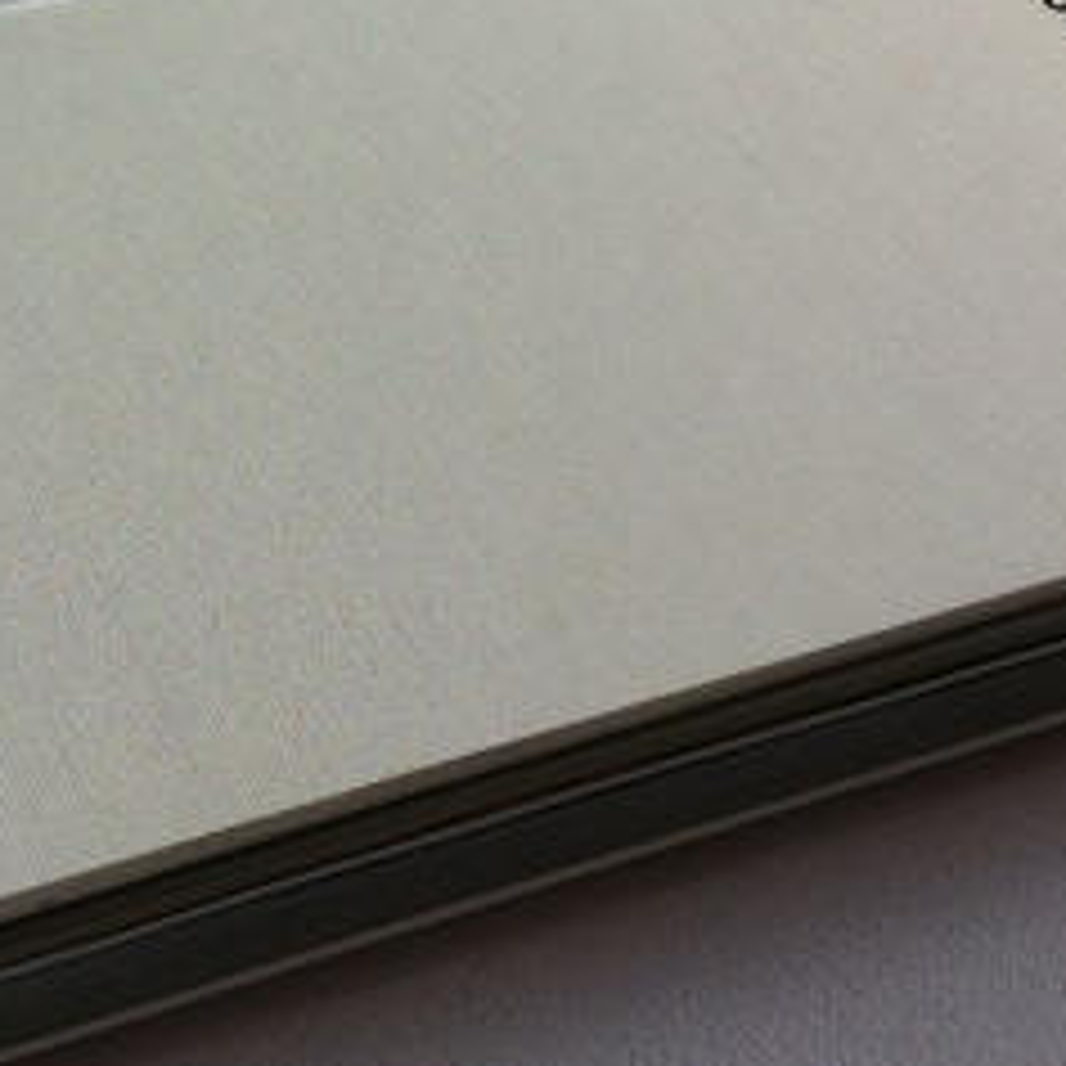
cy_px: 220
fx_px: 3170
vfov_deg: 18.9
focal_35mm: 91
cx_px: 369
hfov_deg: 19.0
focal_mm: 3.85
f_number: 2.8
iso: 80
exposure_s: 1/120
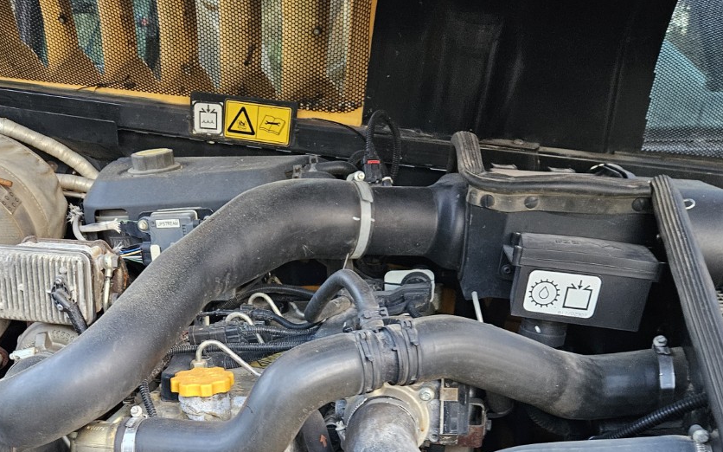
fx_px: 827
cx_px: 230
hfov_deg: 46.3
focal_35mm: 42
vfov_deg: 28.8
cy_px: 438
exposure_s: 1/142
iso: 500
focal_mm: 5.4
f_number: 1.8
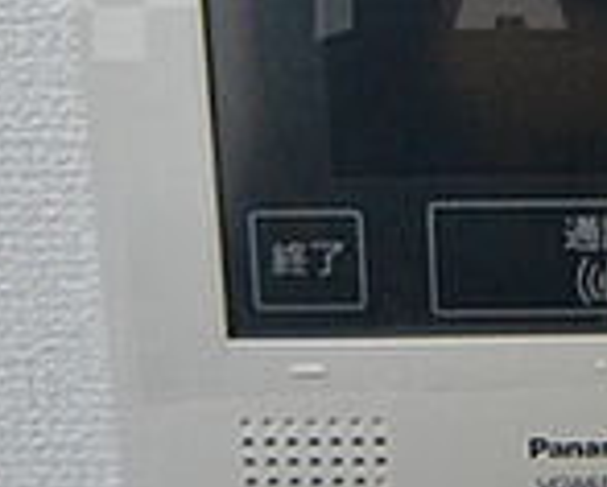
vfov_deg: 27.3
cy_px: -17
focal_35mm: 52
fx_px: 937
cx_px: 661
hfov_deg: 31.9
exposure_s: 1/160
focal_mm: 8.5
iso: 3200
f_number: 6.3
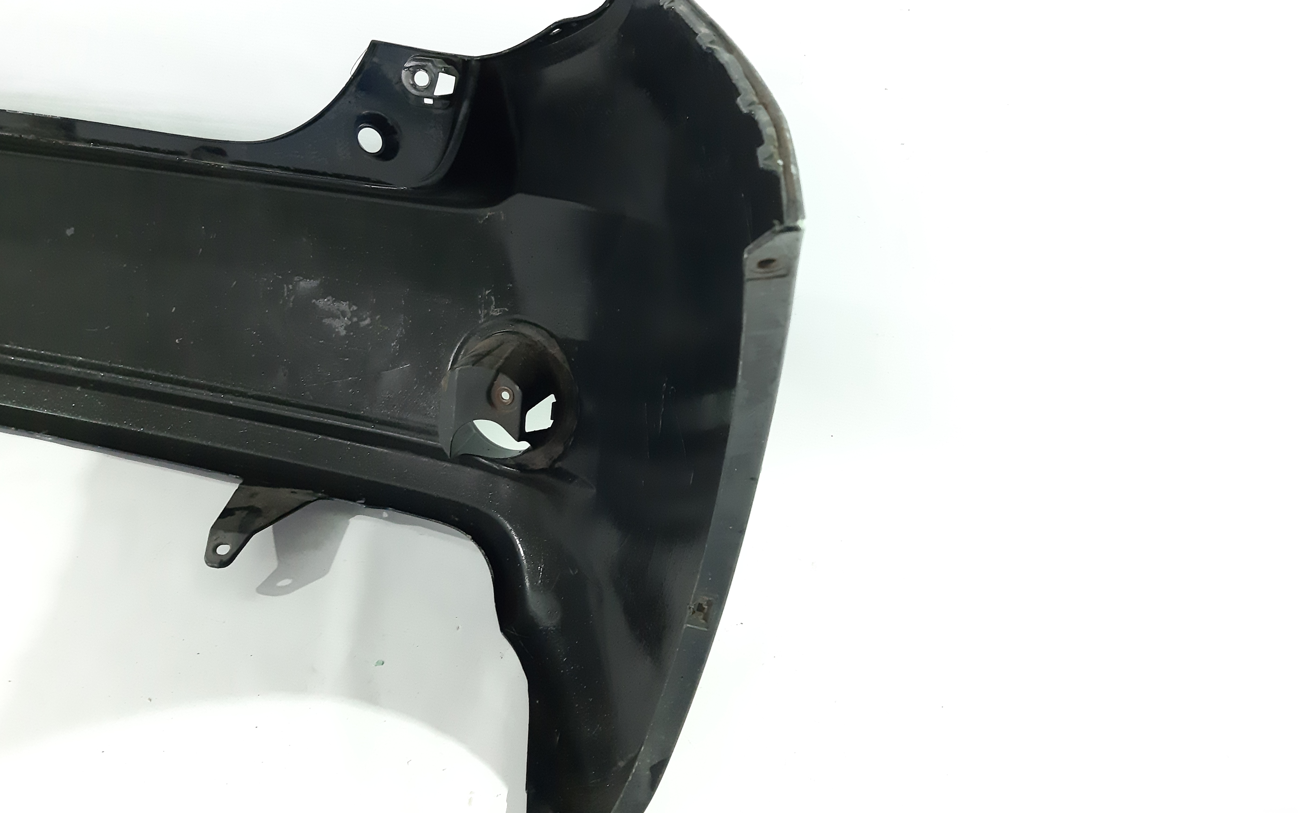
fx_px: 1028
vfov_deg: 43.0
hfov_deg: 64.6
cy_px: 332
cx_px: 646
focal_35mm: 29
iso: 400
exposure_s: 1/50
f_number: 1.7
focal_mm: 3.93
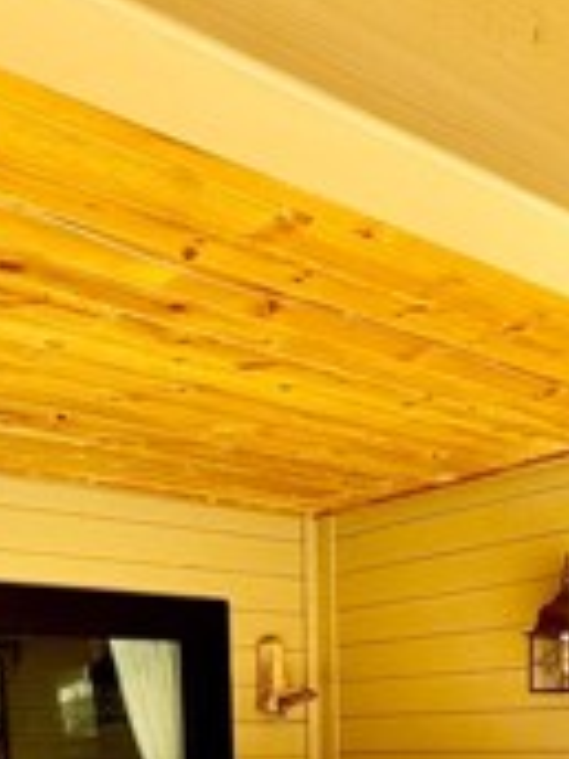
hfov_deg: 28.0
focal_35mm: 52
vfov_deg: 31.5
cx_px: 291
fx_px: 1140
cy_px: 887
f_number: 2.2
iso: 40
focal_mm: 2.22
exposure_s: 1/201
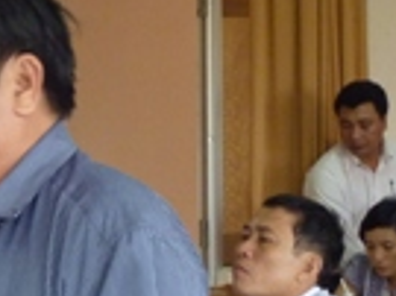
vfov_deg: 9.3
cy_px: 278
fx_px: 1817
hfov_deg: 12.2
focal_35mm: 159
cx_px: -67
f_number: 3.8
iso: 400
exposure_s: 1/30
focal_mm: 7.9
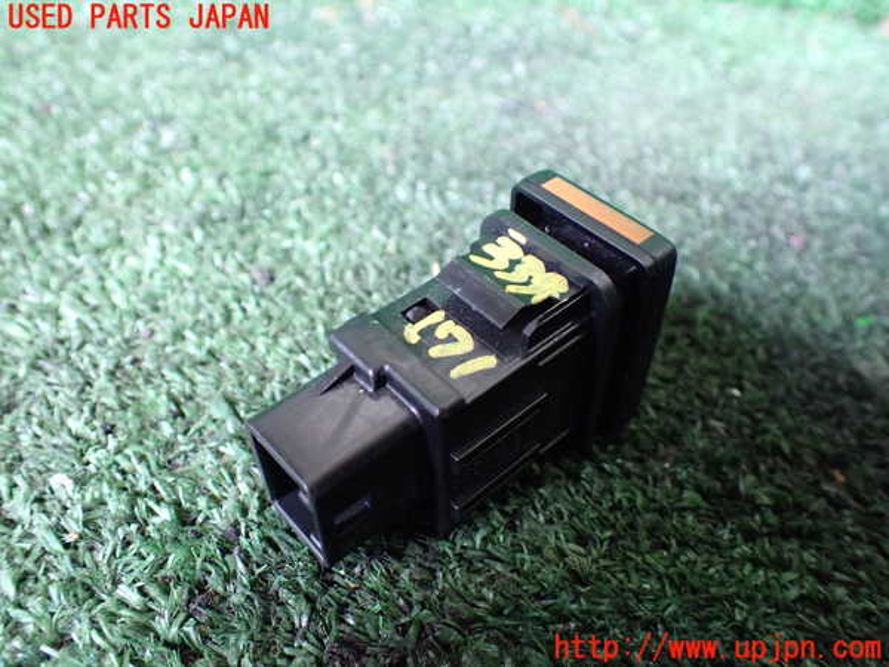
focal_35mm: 30
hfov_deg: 60.0
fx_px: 770
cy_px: 334
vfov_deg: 46.8
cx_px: 444
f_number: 2.3
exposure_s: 1/40
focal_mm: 5.4
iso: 800
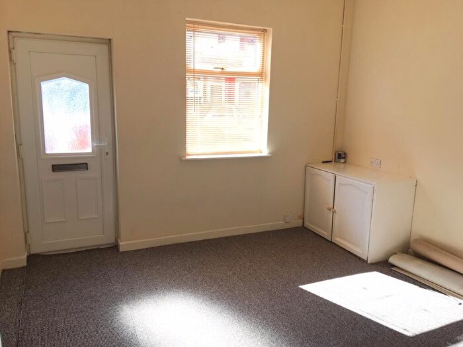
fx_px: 388
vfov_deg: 48.2
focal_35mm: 29
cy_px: 174
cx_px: 232
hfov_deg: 61.7
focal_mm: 4.15
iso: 25
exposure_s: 1/100
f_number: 2.2
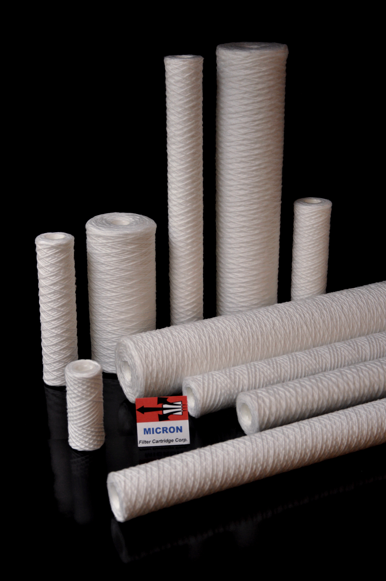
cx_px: 193
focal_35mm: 52
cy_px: 290
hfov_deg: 25.7
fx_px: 846
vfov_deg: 37.9
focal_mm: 35
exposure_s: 1/125
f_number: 4.5
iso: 400
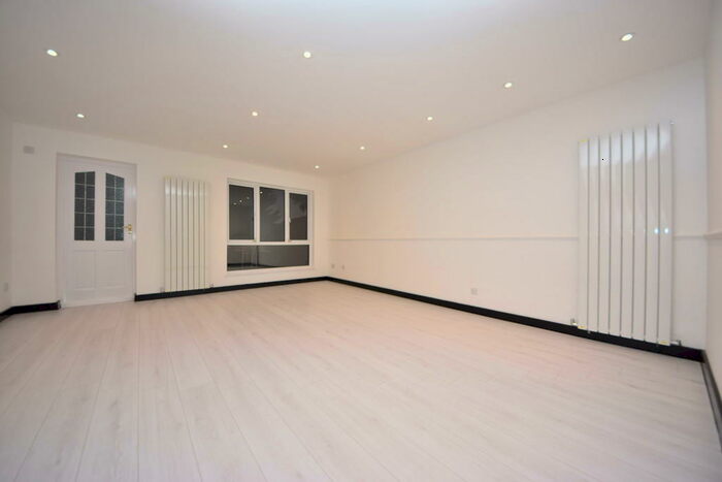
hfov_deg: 85.4
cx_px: 361
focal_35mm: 20
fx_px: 391
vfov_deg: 63.2
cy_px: 241
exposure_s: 1/125
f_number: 5.6
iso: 320
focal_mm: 13
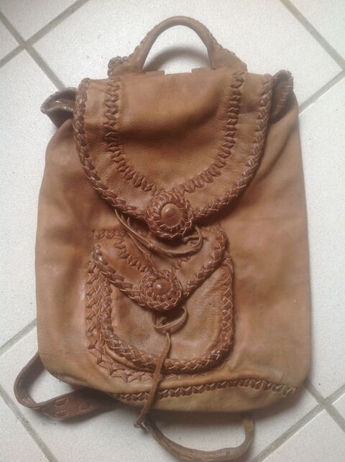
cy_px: 231
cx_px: 172
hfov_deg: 40.6
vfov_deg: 52.7
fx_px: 466
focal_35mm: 35
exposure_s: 1/24
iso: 50
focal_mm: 4.28
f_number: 2.4
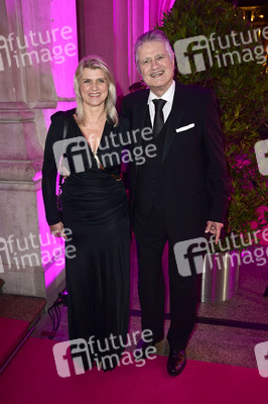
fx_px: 336
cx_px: 134
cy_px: 202
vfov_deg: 62.0
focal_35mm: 30
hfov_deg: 43.5
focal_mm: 30
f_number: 5.6
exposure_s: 1/80
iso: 2000
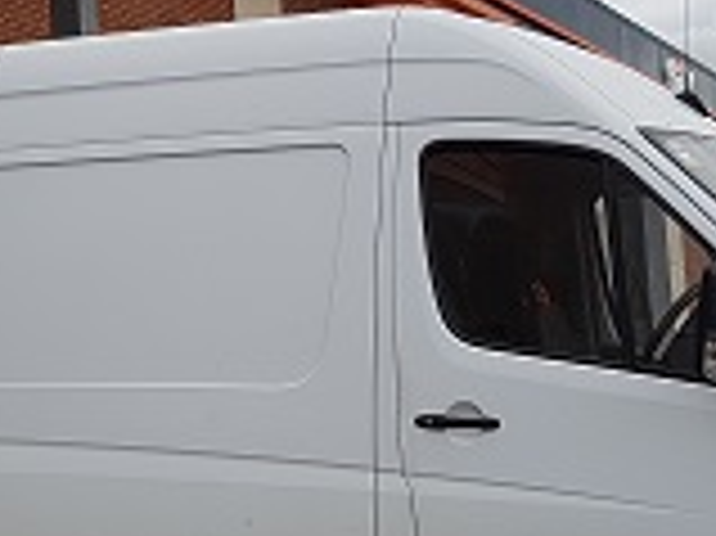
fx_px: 1943
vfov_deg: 15.7
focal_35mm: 94
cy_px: 279
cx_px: 36
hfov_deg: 20.4
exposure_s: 1/2176
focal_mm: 4.2
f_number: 1.7
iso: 50
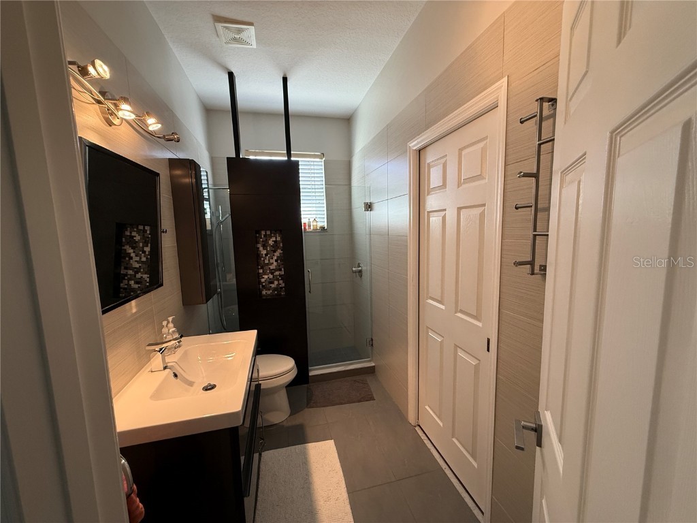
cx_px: 348
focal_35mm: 14
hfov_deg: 102.1
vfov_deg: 85.7
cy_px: 262
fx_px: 282
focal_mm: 2.22
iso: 320
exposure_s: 1/120
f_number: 2.2
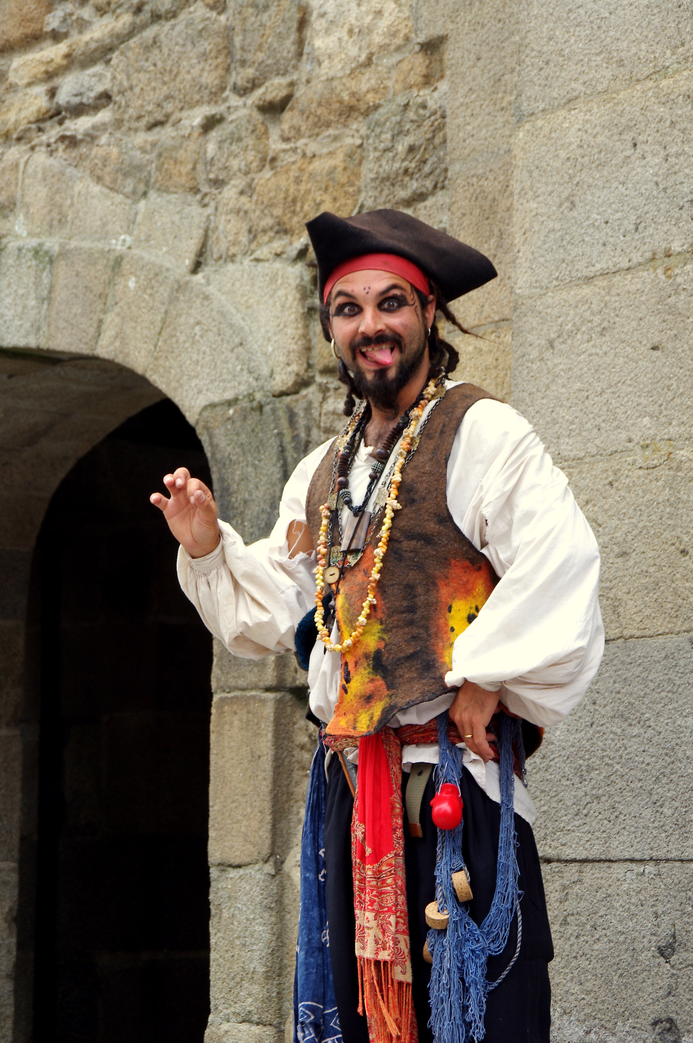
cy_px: 522
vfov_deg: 17.5
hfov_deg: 11.7
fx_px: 3387
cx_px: 346
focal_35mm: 117
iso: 200
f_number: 10
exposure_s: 1/60
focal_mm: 78
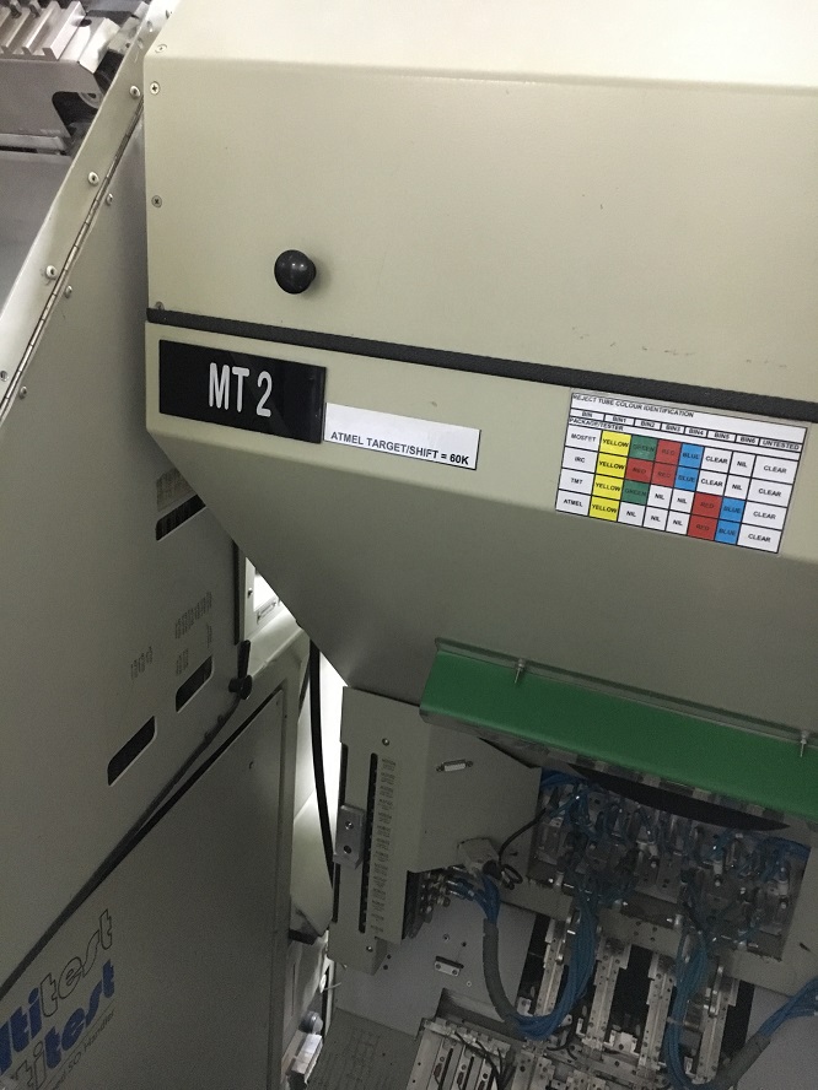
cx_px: 409
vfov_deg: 61.7
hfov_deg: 48.2
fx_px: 914
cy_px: 545
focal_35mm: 29
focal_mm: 4.15
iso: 320
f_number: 2.2
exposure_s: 1/17
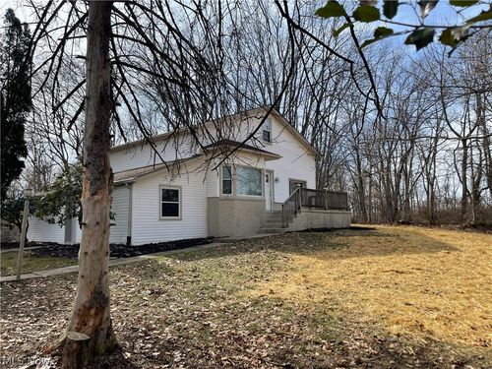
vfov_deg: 54.9
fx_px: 355
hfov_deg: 69.4
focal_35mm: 25
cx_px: 246
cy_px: 184
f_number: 1.6
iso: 32
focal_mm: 5.1
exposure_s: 1/1739
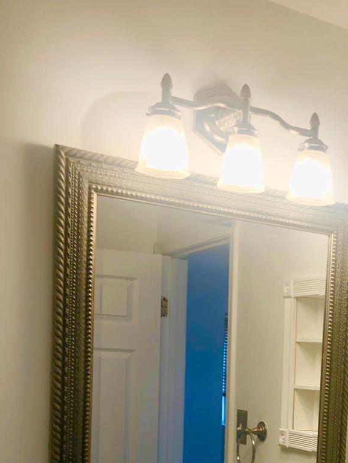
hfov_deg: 25.0
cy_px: 444
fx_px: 751
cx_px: 336
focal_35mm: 56
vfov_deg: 32.1
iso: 50
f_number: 1.8
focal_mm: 4
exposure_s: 1/120
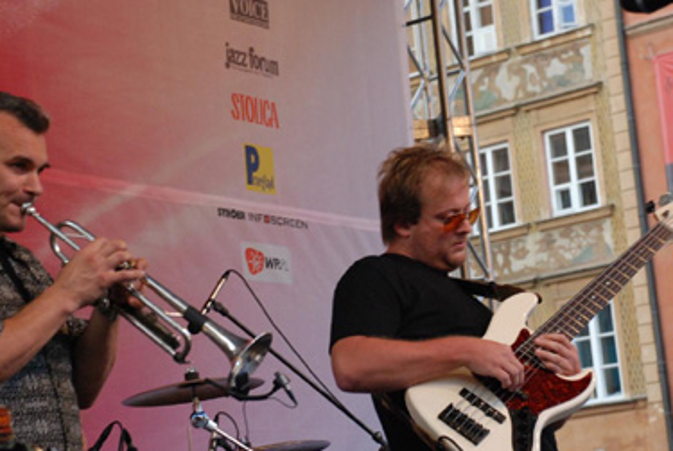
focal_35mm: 116
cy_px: 251
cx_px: 364
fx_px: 2171
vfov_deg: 11.8
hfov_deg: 17.6
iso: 1000
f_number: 5.6
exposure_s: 1/60
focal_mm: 58
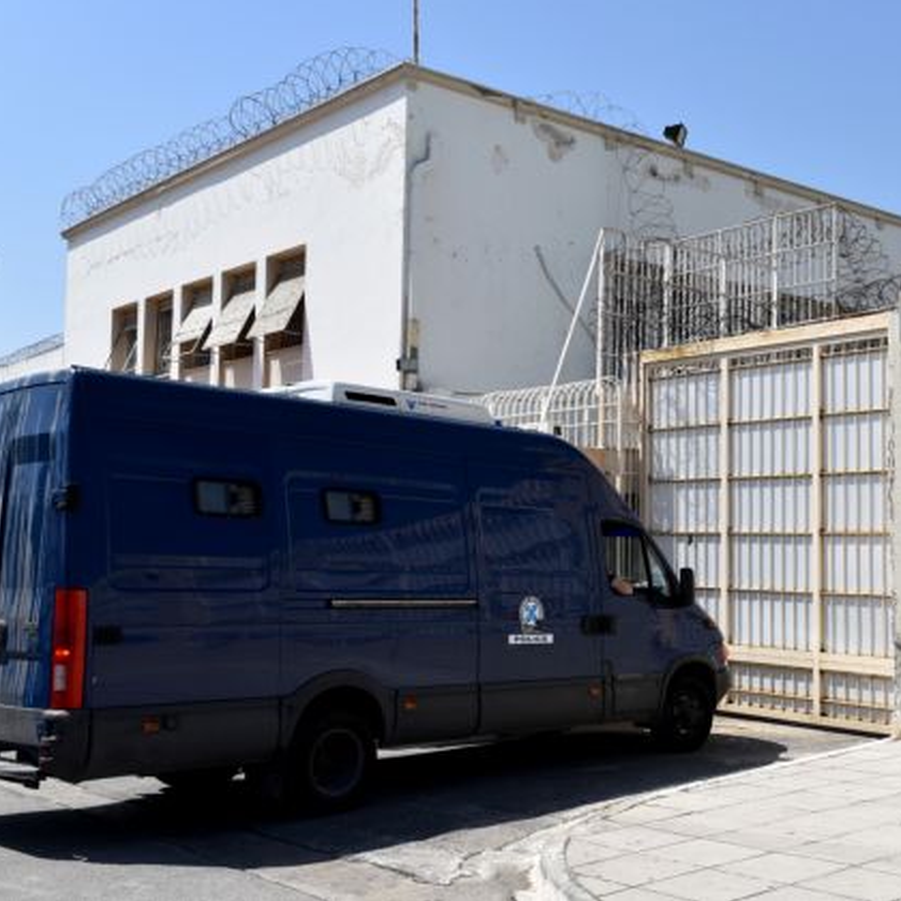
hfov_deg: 38.2
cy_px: 445
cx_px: 536
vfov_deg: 38.3
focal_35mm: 44
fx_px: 1296
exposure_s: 1/250
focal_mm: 34
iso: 100
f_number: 9
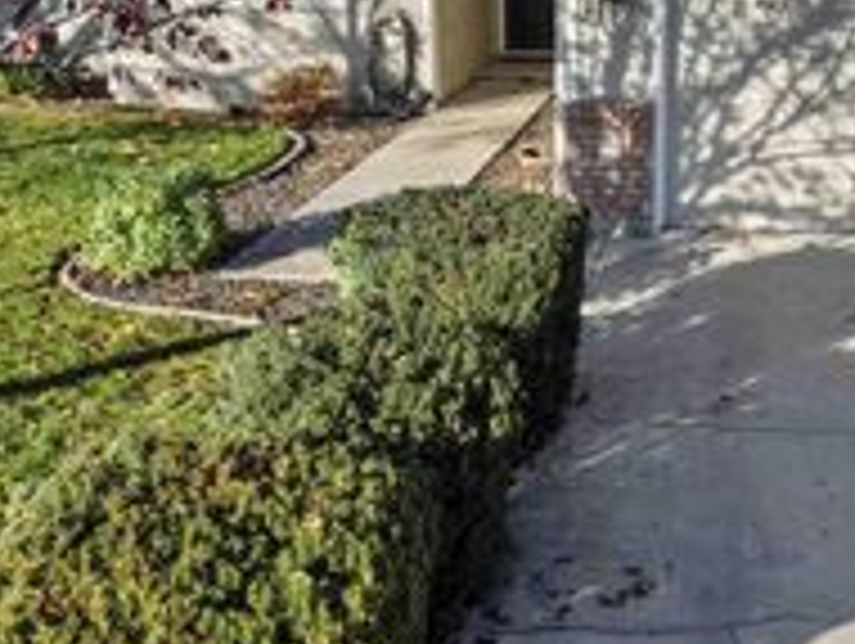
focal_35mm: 63
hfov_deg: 30.1
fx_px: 1558
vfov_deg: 23.2
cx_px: 657
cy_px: 178
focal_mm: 8.7
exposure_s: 1/5000
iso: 200
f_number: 1.8
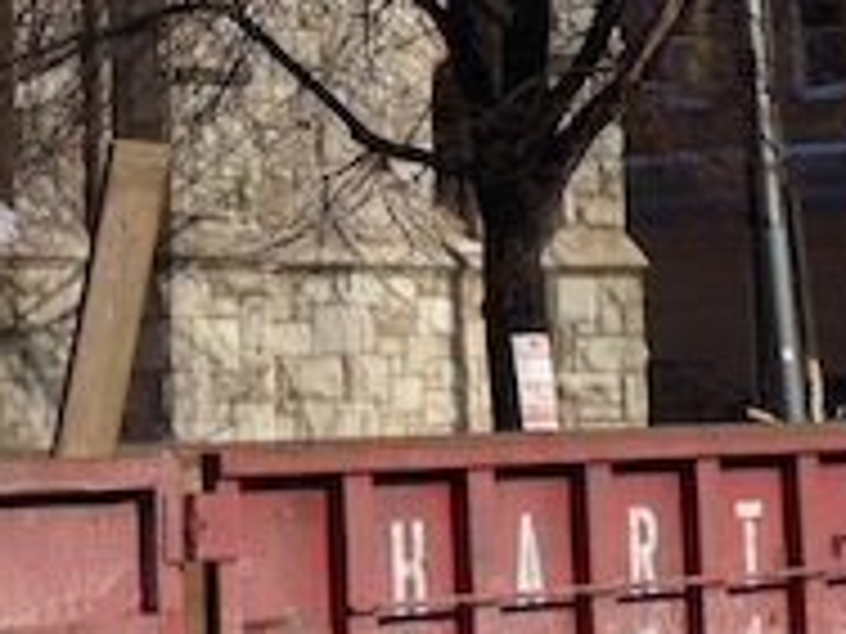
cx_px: 122
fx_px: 3935
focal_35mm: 161
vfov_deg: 9.0
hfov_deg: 12.2
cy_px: -346
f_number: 2.4
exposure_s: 1/2907
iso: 50
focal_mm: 4.28
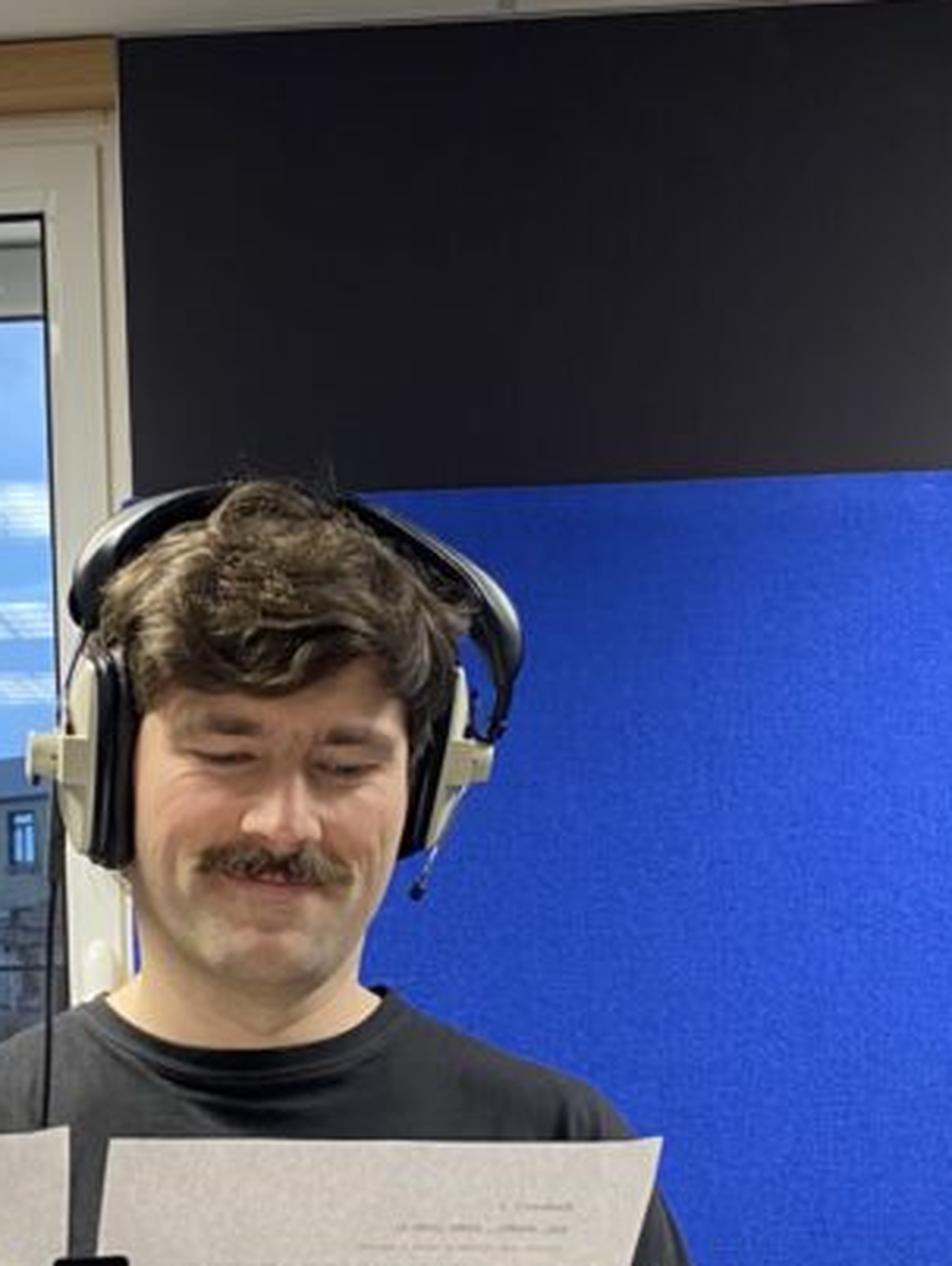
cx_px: 185
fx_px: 2416
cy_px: 1087
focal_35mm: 66
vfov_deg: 28.5
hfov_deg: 22.0
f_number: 1.8
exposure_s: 1/50
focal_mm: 4.25
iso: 160
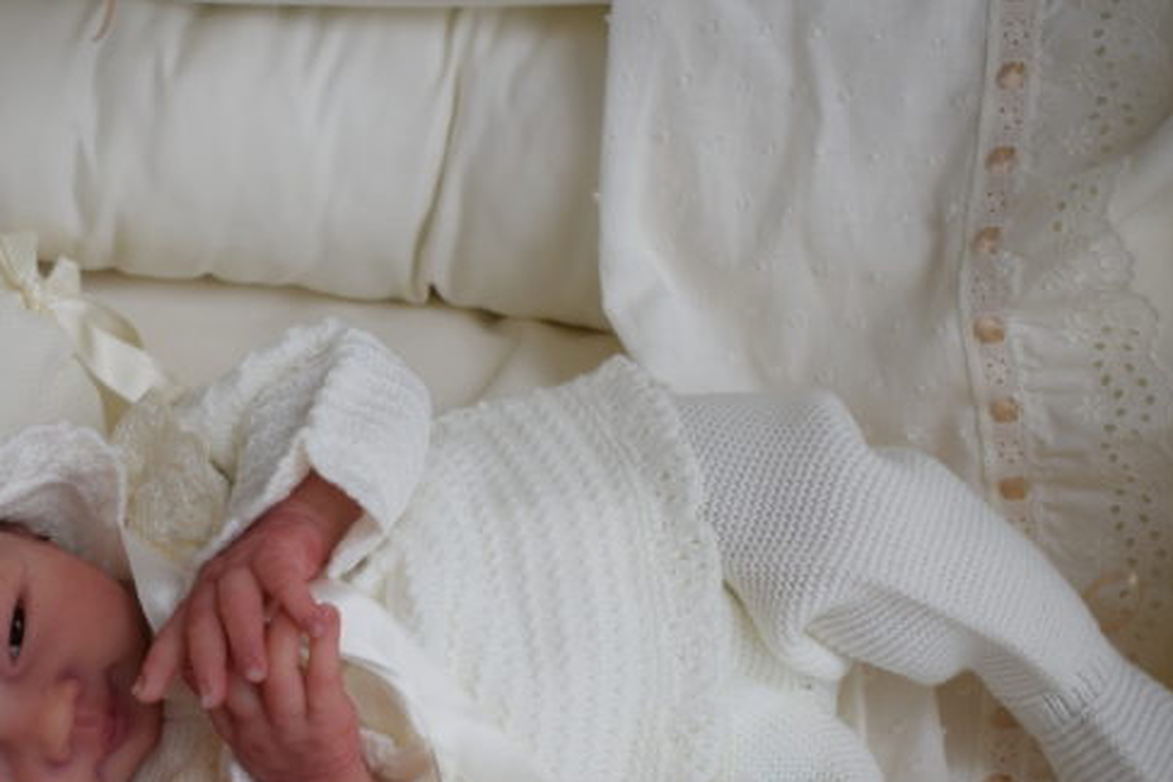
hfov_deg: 25.5
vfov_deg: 17.2
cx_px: 367
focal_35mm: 79
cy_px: 605
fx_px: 2574
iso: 400
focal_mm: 32
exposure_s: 1/125
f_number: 5.6
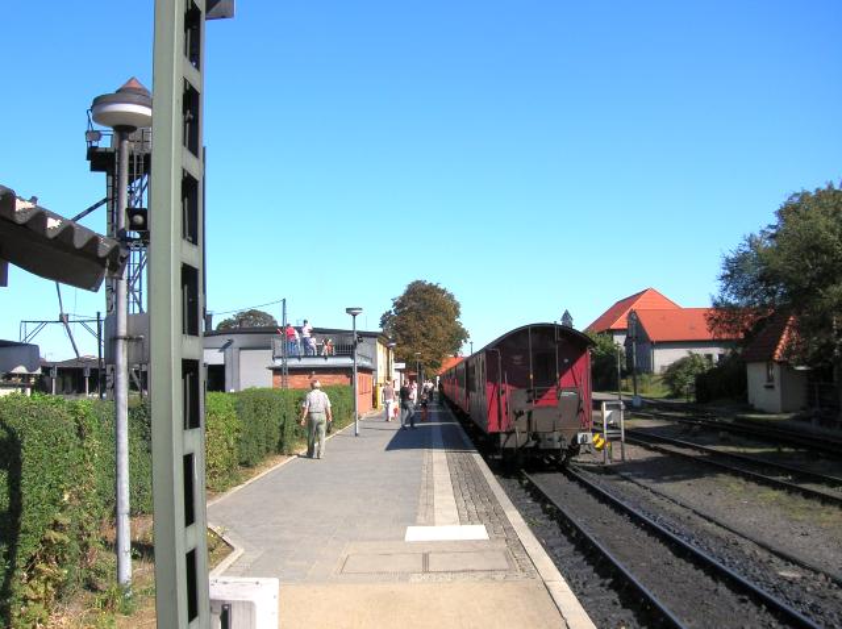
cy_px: 314
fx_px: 826
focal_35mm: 34
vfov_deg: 41.7
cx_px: 421
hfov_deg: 54.0
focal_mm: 5.7
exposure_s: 1/325
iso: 50
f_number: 4.9
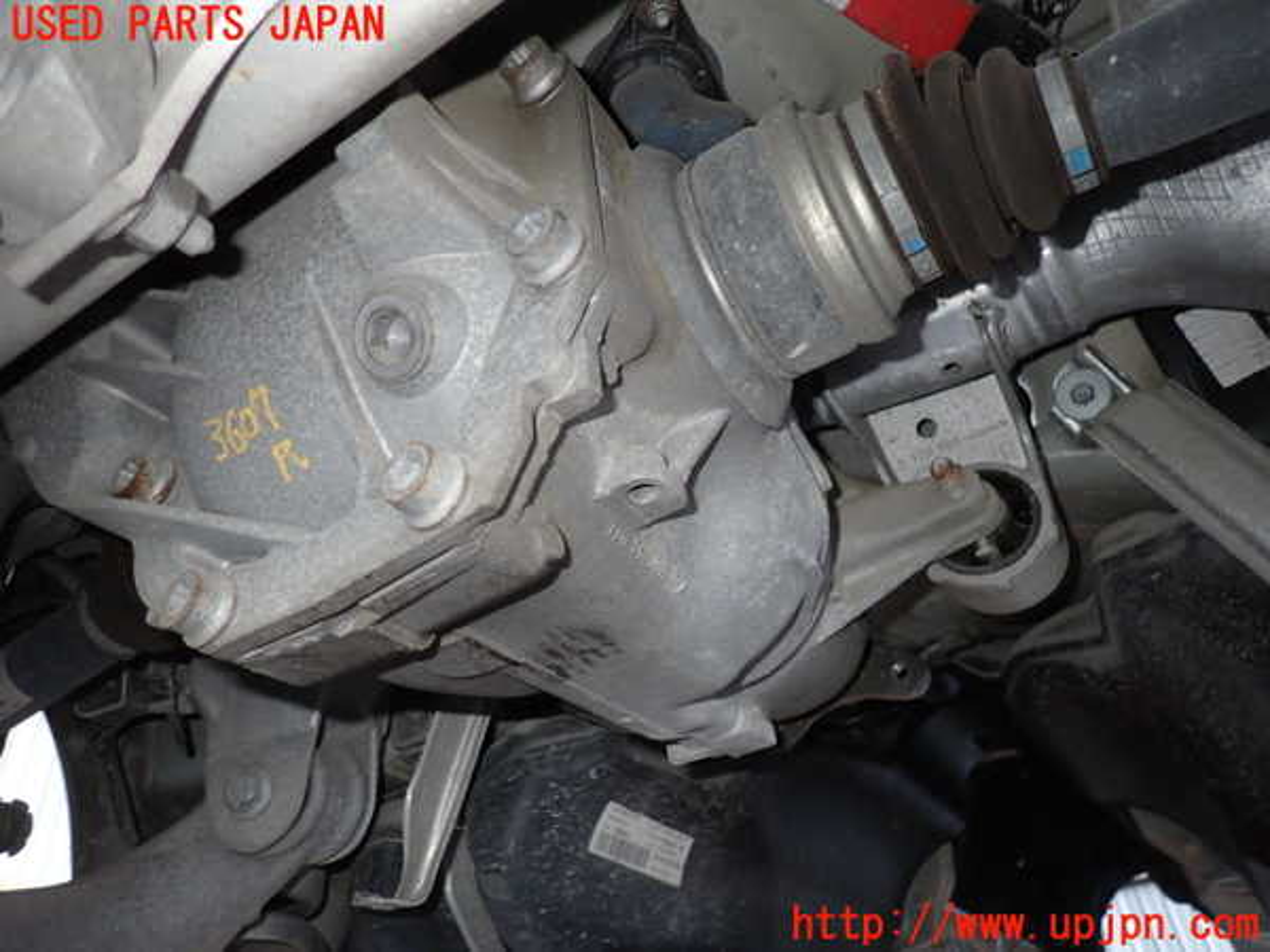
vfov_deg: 54.9
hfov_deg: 69.4
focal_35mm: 25
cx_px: 635
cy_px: 476
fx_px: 917
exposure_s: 1/30
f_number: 2
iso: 200
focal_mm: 4.5
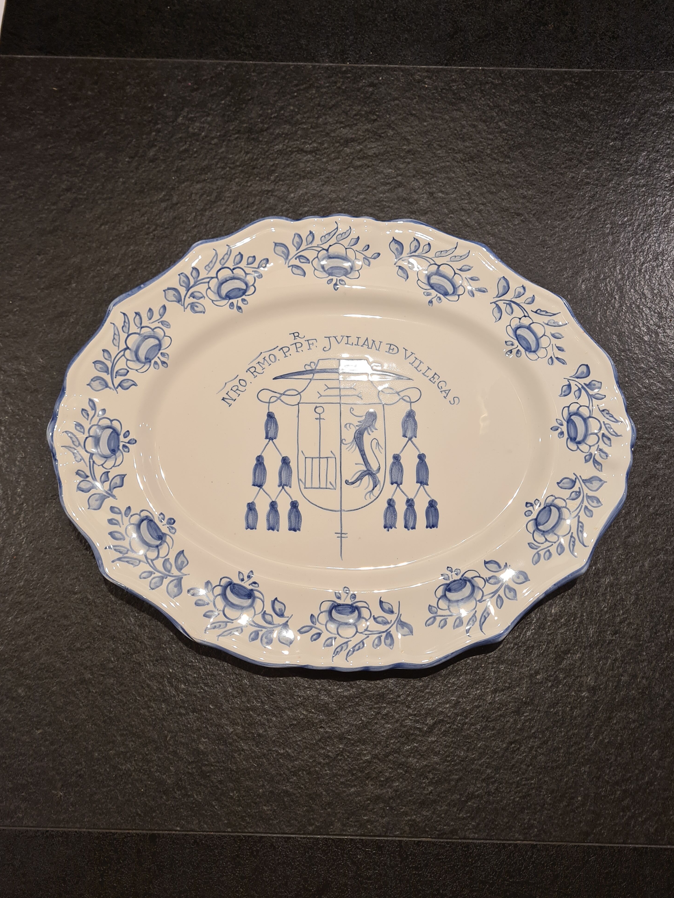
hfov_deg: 51.4
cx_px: 337
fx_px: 701
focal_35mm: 27
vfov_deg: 65.3
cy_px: 452
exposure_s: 1/50
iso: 80
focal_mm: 5.4
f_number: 1.8
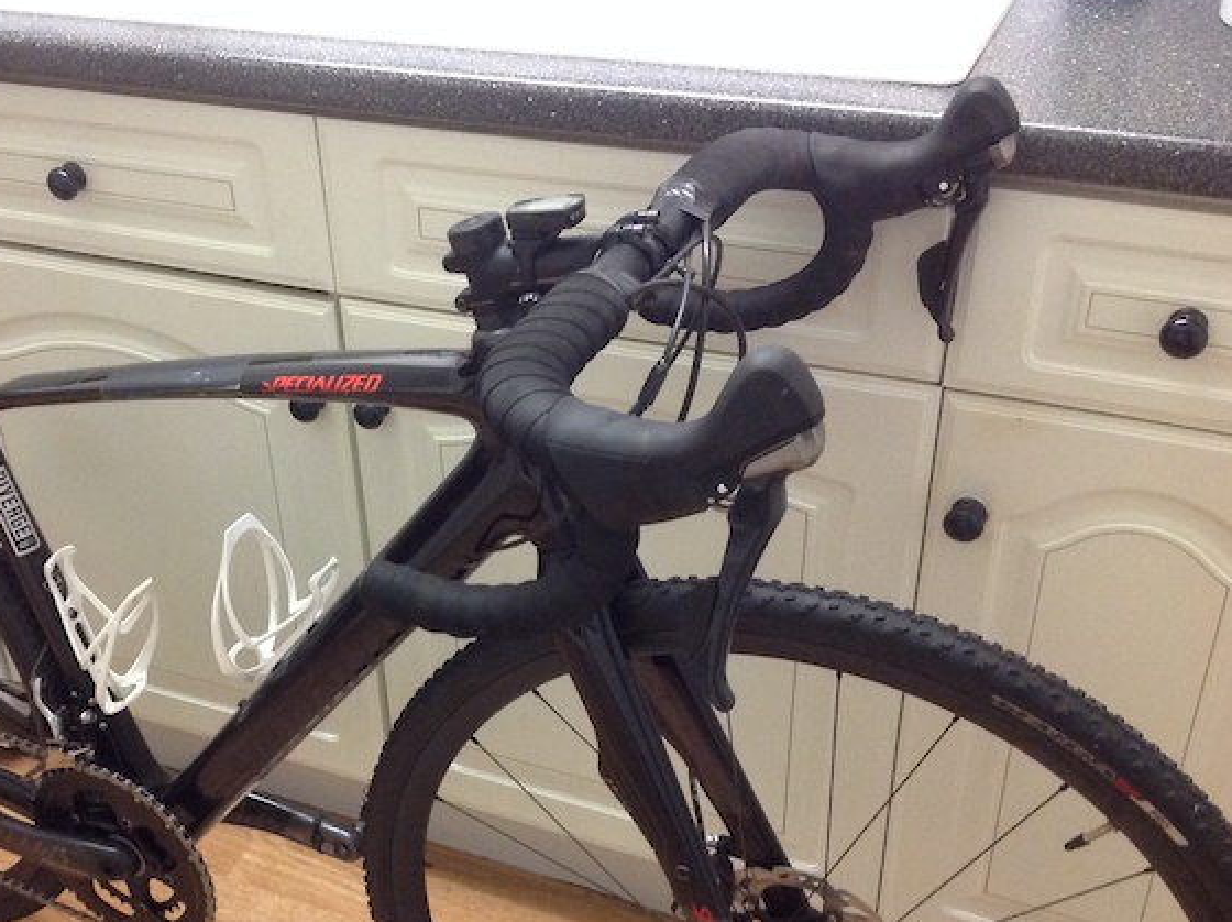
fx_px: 1778
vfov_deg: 28.8
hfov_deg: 37.7
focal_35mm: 50
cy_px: 634
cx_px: 394
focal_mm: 4.28
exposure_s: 1/17
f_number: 2.4
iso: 320
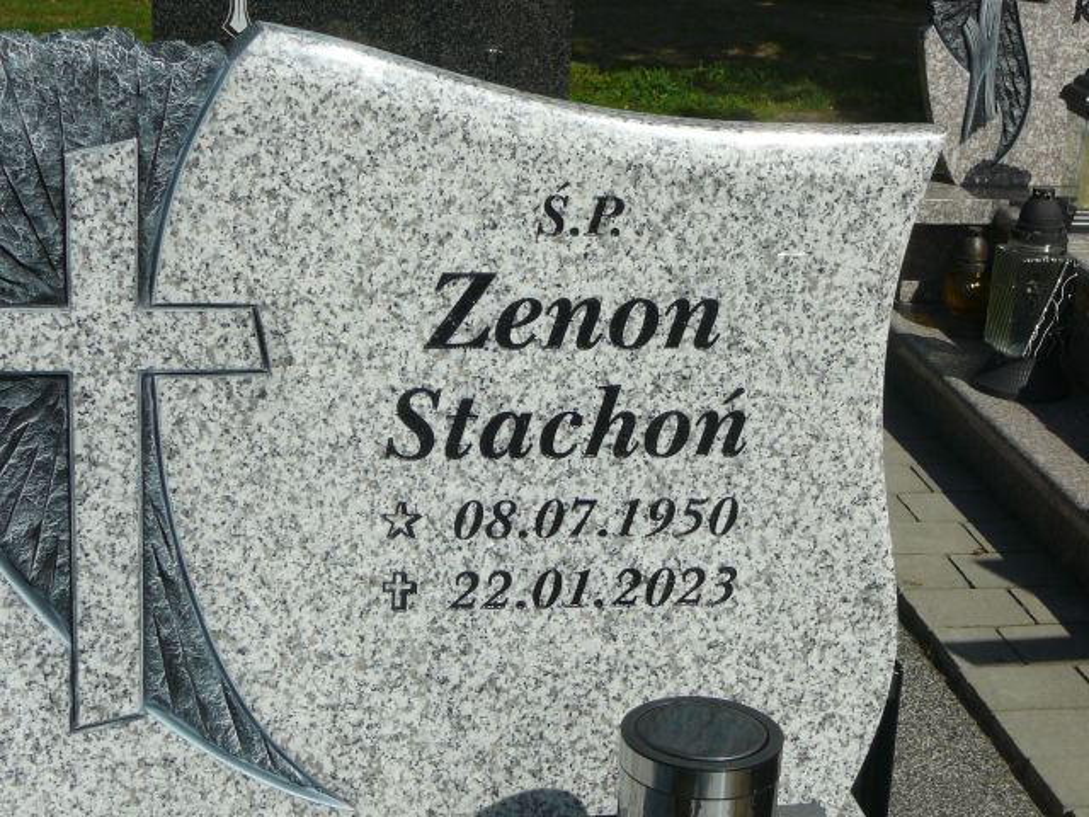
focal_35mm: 71
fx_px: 2234
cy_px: 408
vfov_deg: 20.7
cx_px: 544
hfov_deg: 27.4
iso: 80
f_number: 6.3
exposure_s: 1/800
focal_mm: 10.5
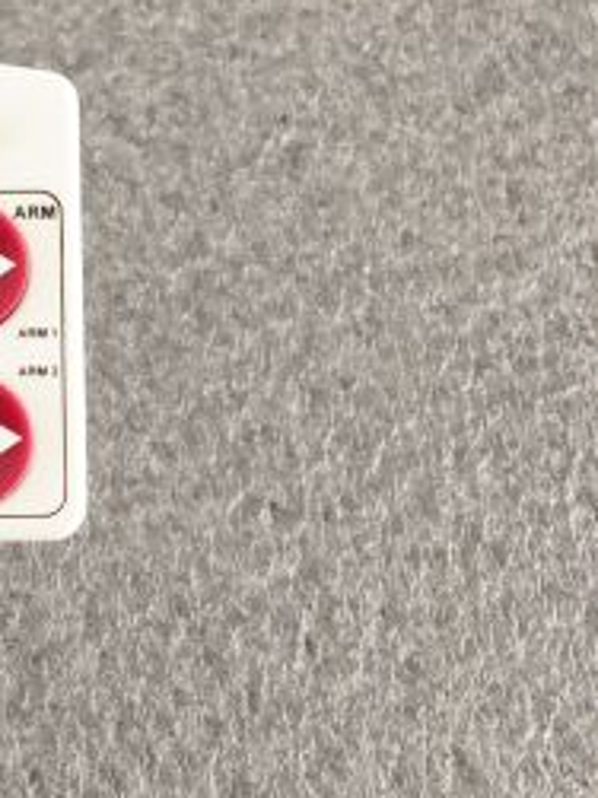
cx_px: -344
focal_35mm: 115
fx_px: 2651
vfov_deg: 17.1
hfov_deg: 12.2
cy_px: 571
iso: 1600
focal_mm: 50
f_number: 10
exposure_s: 1/125
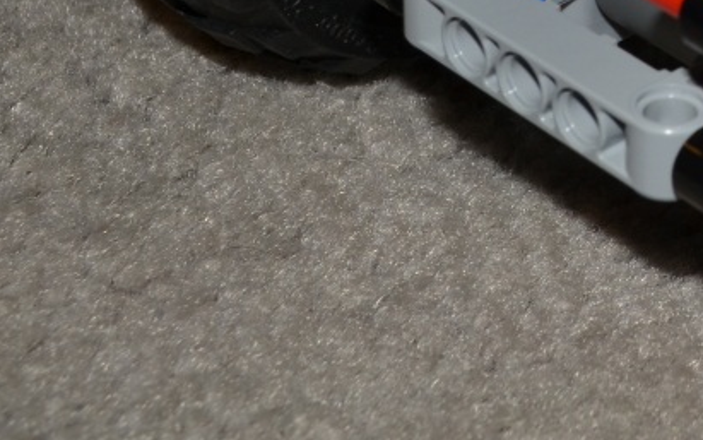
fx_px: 2395
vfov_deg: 10.0
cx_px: 999
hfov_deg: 15.6
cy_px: -309
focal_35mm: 125
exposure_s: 1/60
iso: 100
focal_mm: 24
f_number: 8
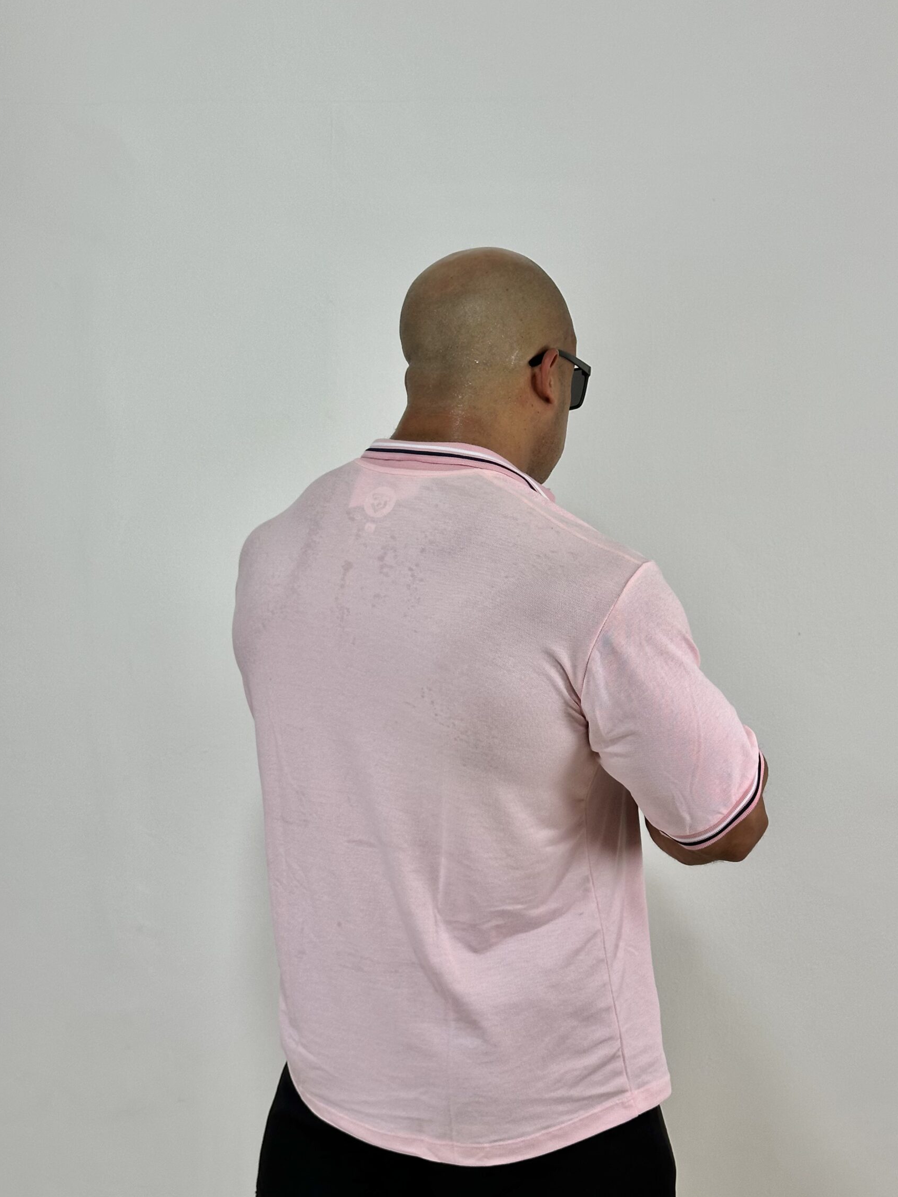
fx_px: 1868
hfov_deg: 27.0
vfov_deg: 35.5
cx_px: 499
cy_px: 537
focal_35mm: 54
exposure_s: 1/223
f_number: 1.78
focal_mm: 6.86
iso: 50
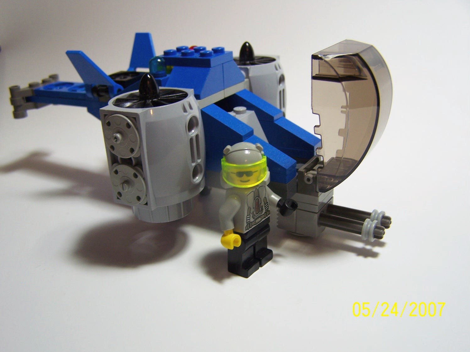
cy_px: 176
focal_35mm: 38
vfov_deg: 37.7
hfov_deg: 49.0
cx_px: 235
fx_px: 516
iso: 80
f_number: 2.8
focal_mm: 6.3
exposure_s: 1/40
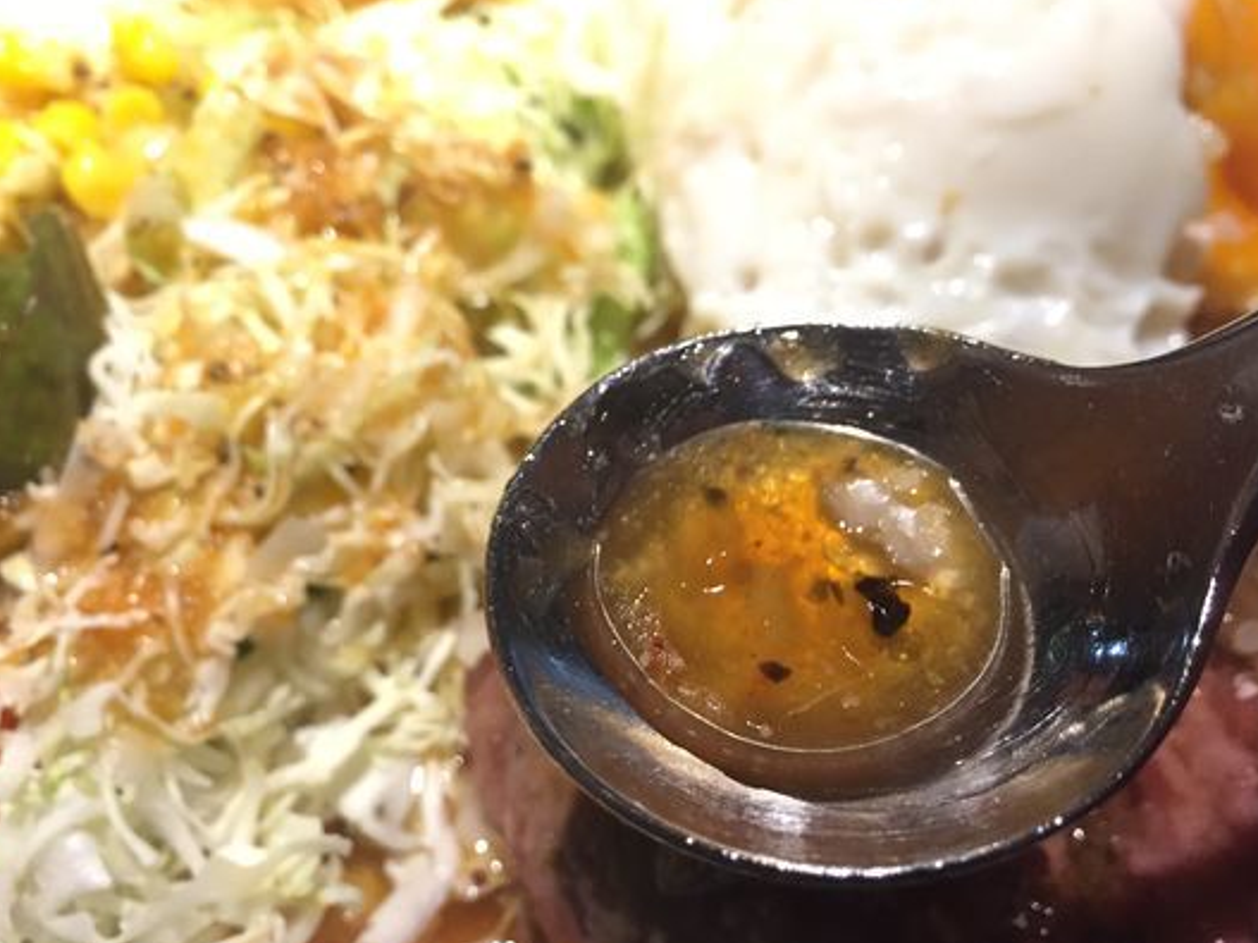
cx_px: 582
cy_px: 485
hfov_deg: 55.3
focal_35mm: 33
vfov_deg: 42.9
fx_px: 1199
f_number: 2.2
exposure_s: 1/30
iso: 160
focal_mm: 4.15
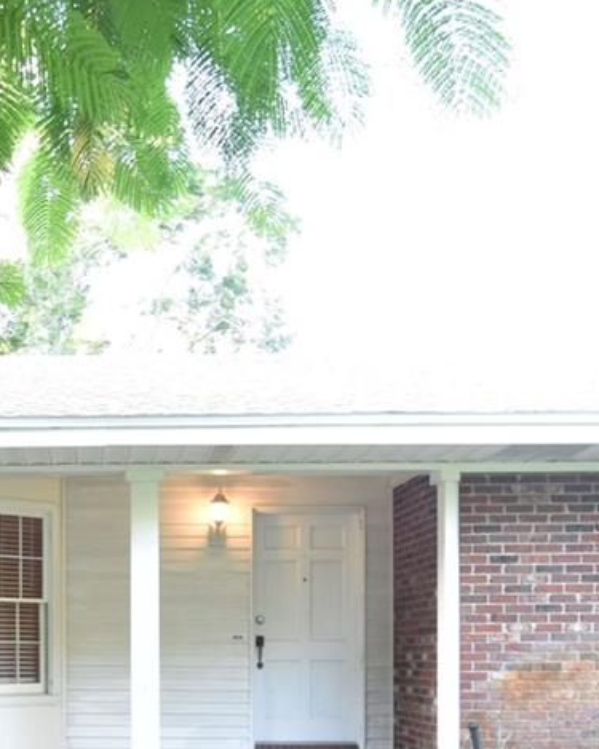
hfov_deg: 30.4
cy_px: 655
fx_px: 1064
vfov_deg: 36.7
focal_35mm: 48
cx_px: 86
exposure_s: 1/60
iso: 800
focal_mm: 10
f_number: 3.5
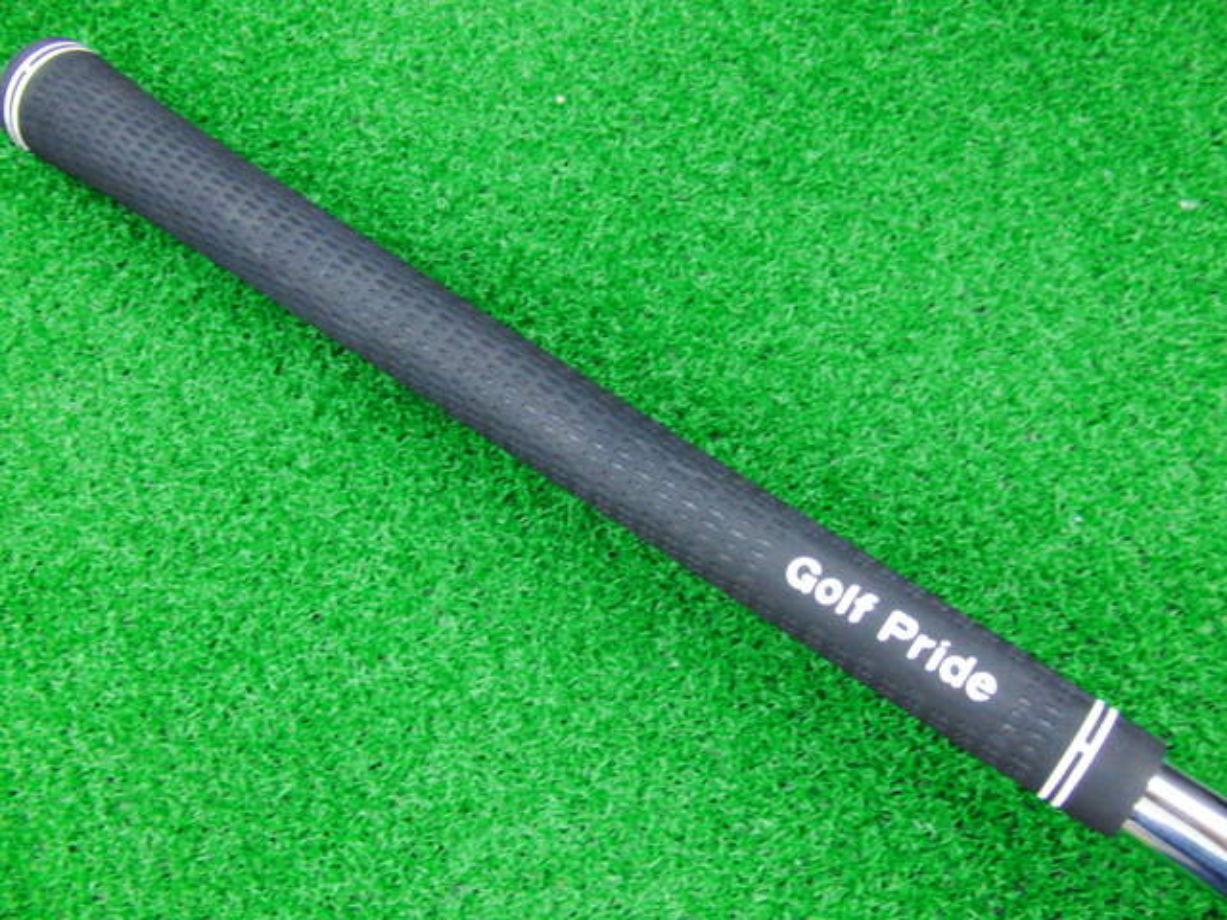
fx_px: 1312
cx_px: 614
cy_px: 460
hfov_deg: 50.1
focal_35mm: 37
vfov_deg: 38.7
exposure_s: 1/20
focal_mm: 6.42
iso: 400
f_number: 3.6
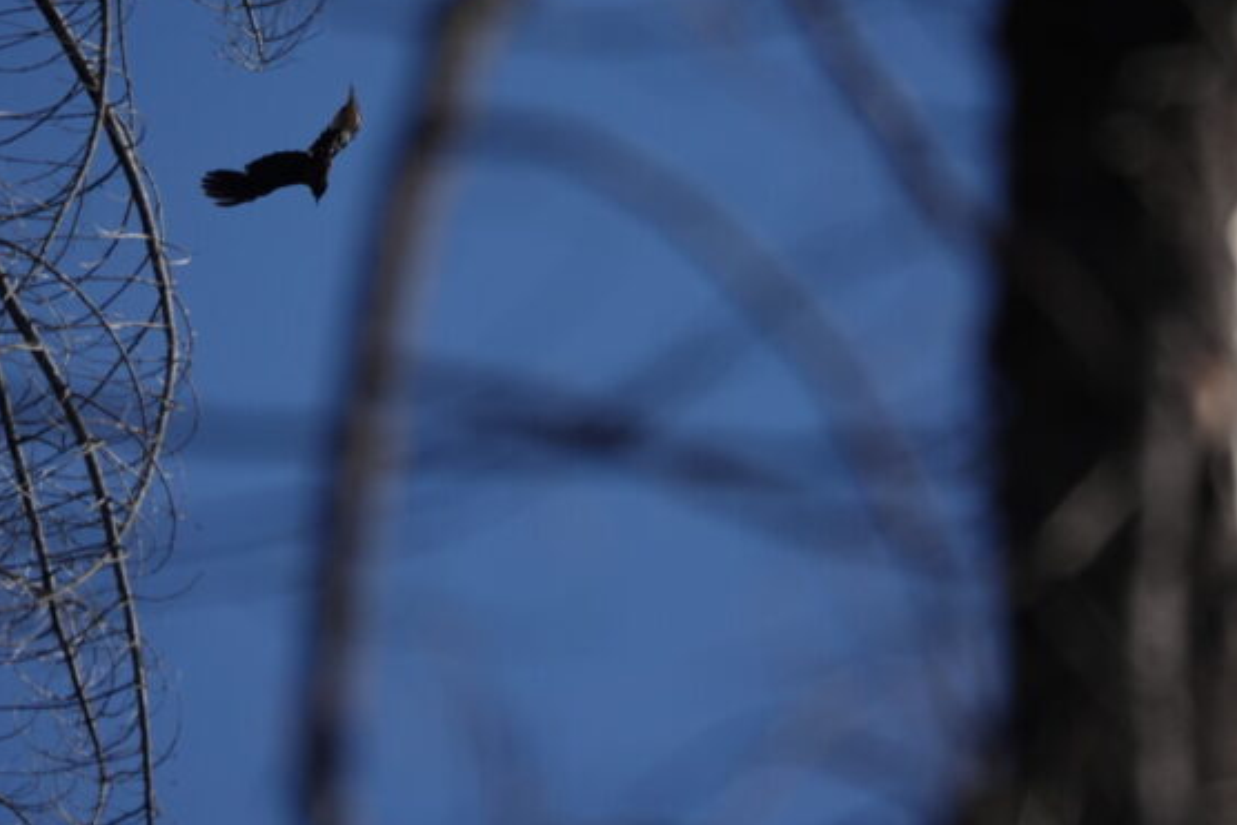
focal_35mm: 809
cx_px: 512
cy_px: 362
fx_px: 27804
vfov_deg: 1.7
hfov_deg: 2.5
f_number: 4.5
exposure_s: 1/1000
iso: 100
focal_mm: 214.72
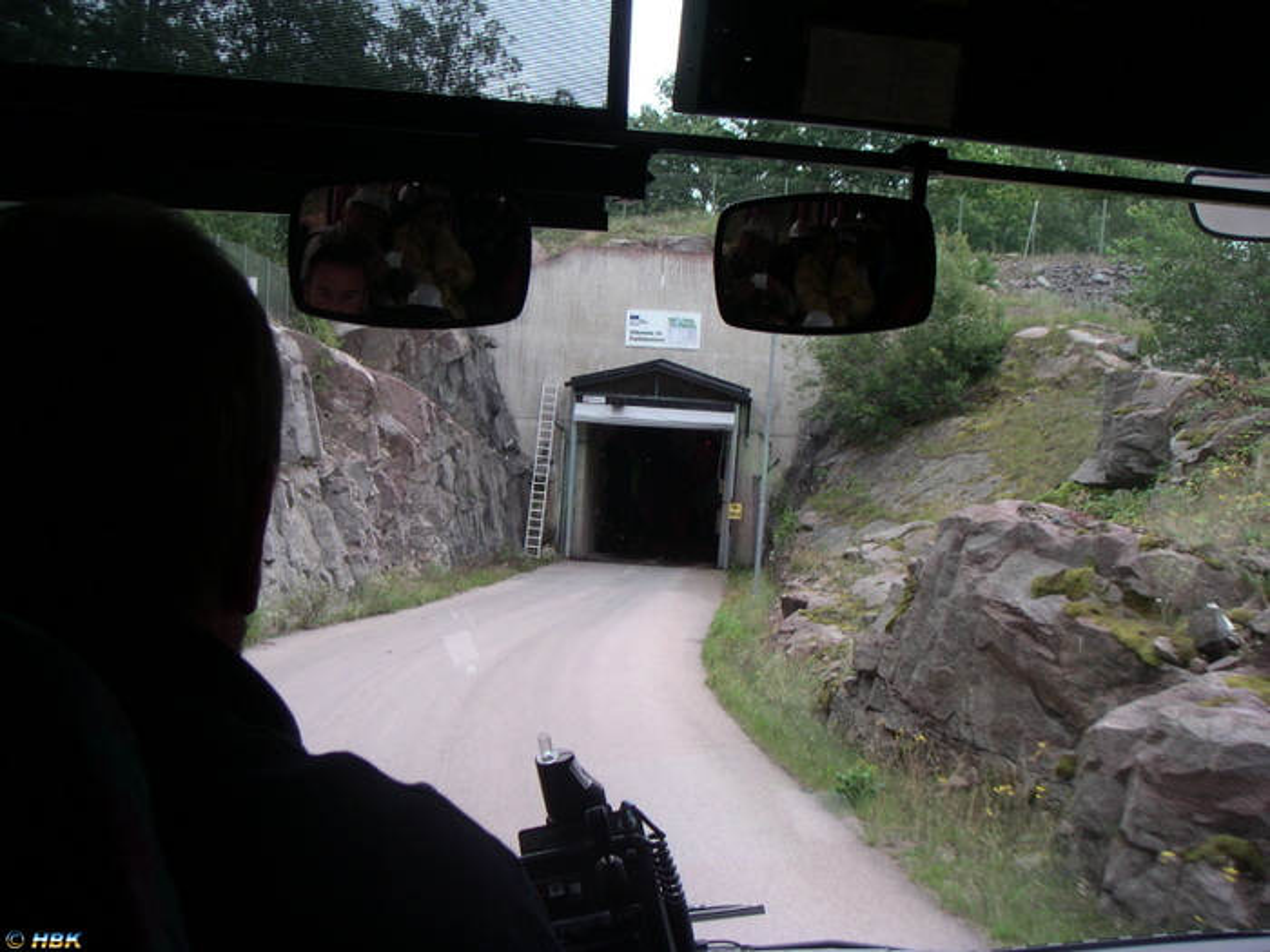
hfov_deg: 49.0
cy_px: 476
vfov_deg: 37.7
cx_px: 635
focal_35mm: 38
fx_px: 1394
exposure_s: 1/150
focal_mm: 6
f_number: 2.8
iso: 50
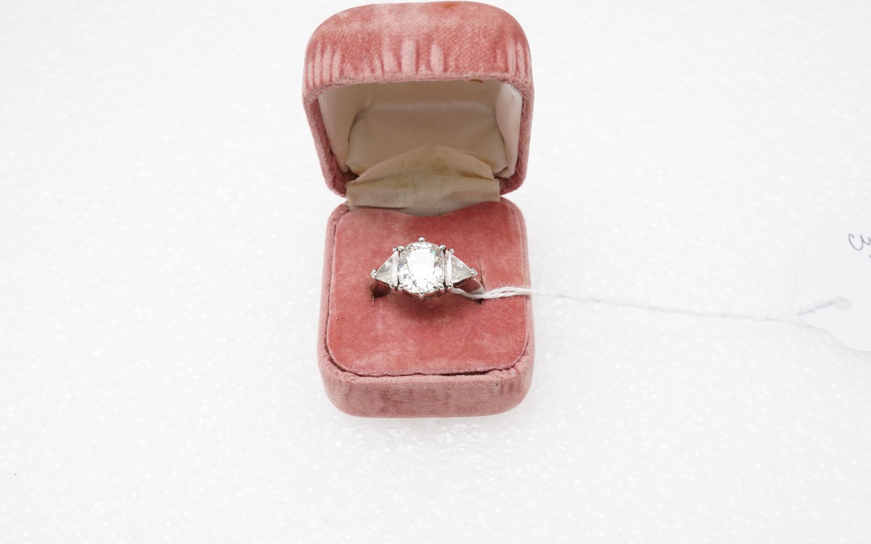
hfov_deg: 43.5
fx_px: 1092
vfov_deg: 28.0
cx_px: 436
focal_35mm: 46
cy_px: 256
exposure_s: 1/125
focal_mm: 30
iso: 500
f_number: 18
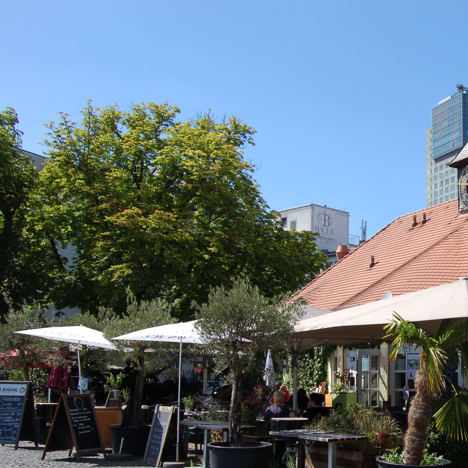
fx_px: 688
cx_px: 422
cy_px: 292
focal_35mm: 45
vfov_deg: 37.3
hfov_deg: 35.3
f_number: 9
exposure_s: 1/320
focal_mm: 18
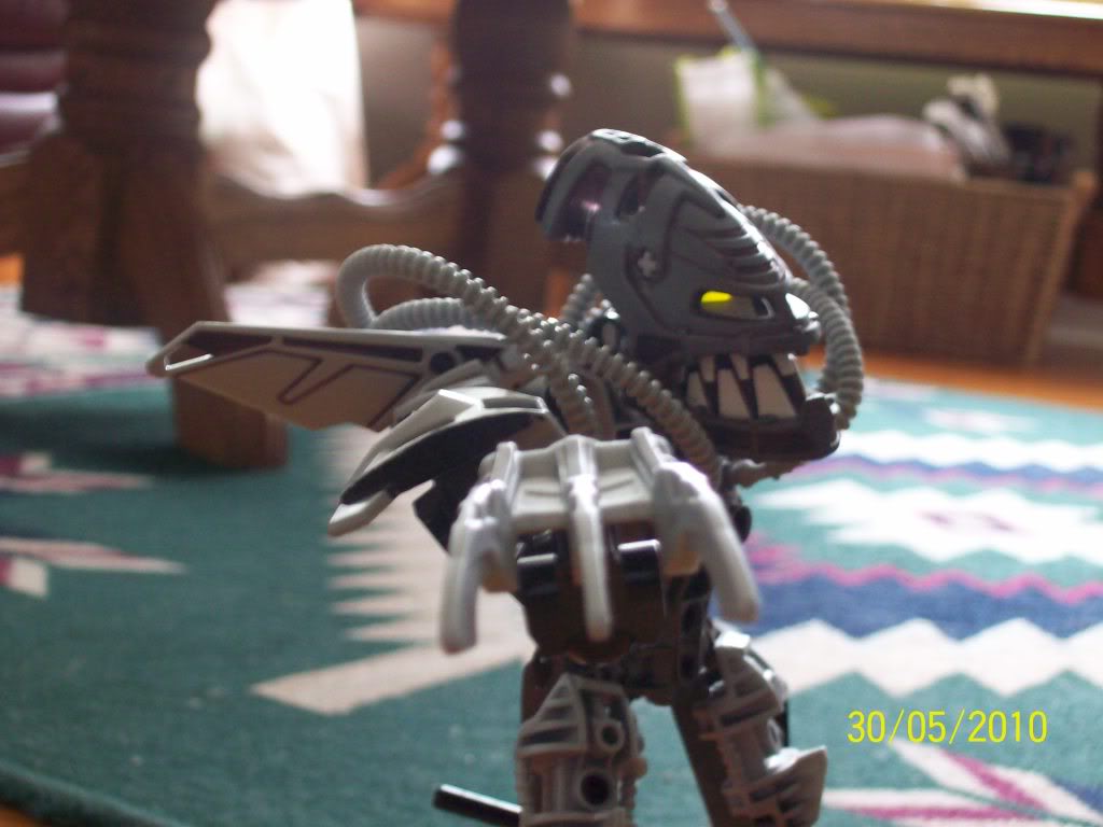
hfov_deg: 27.8
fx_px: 2230
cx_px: 552
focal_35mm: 70
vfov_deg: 21.0
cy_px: 414
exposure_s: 1/11.8
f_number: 3.8
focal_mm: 11.6
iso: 160
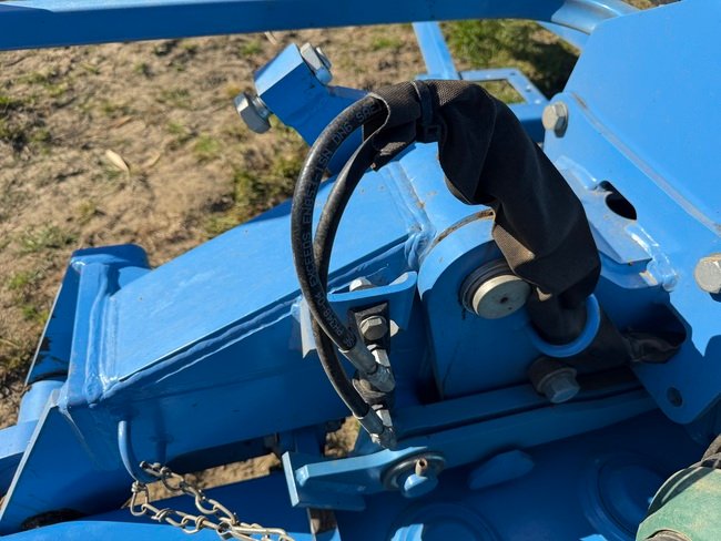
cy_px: 270
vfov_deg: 56.8
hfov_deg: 71.6
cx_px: 360
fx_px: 500
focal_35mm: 24
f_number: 1.78
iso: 80
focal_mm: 6.76
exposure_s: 1/3279
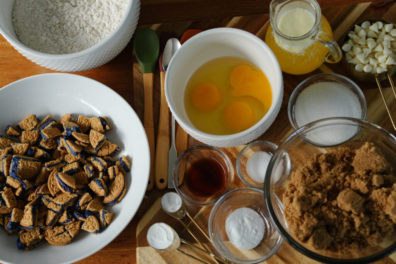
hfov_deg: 24.2
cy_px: 132
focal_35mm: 84
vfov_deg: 16.3
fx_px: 924
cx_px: 198
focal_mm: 56
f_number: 3.5
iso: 400
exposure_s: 1/320
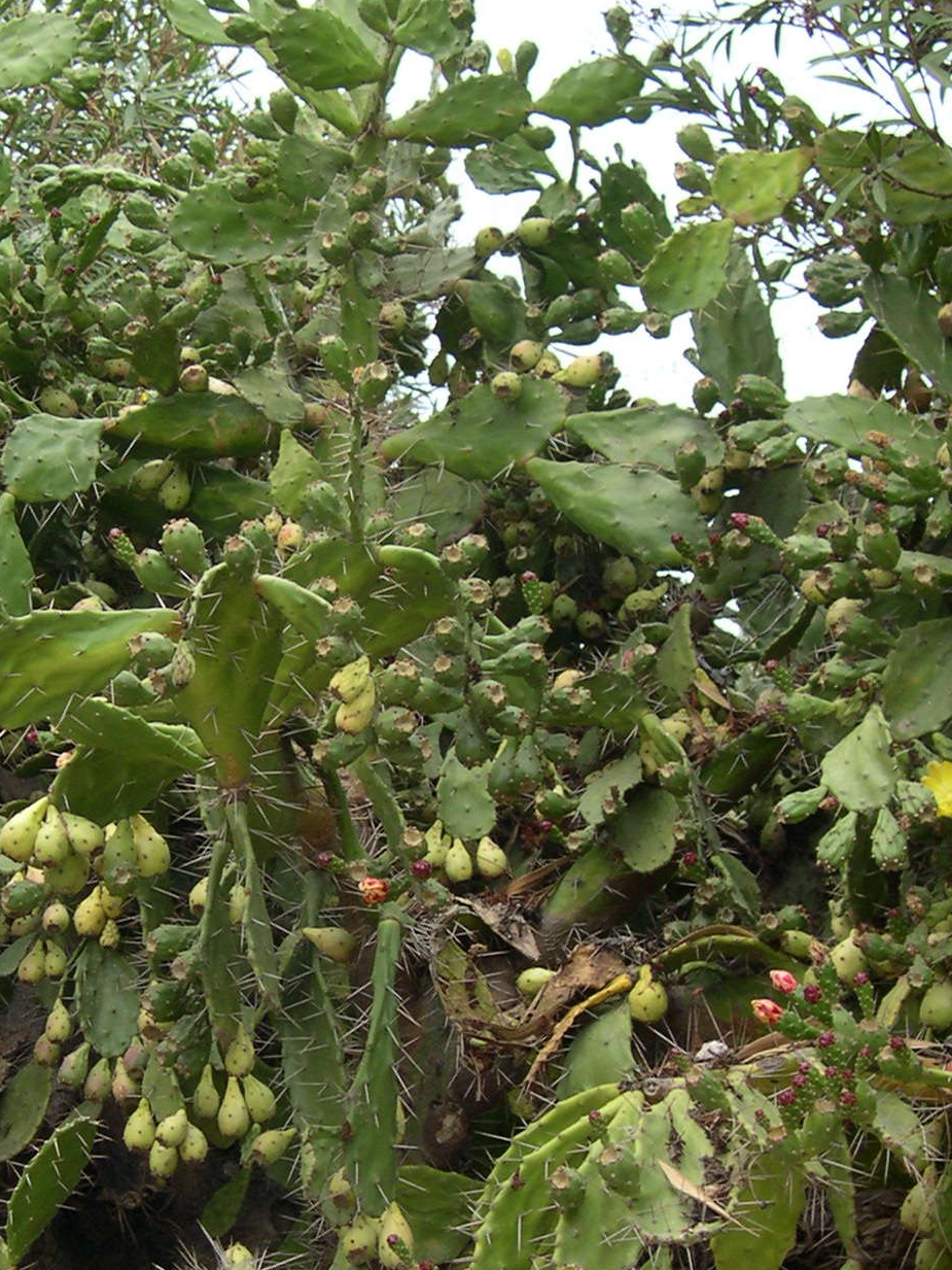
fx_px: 2566
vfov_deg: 27.7
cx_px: 215
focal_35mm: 70
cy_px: 736
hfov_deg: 20.8
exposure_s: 1/219
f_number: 2.8
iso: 100
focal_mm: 8
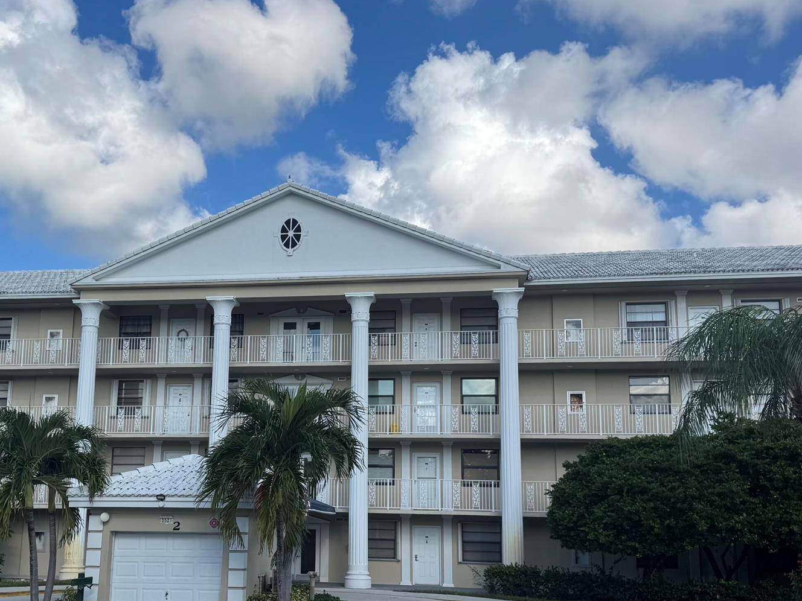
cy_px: 384
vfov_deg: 38.4
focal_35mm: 37
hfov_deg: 49.6
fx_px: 857
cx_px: 300
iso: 80
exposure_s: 1/4950
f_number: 1.78
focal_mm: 6.76
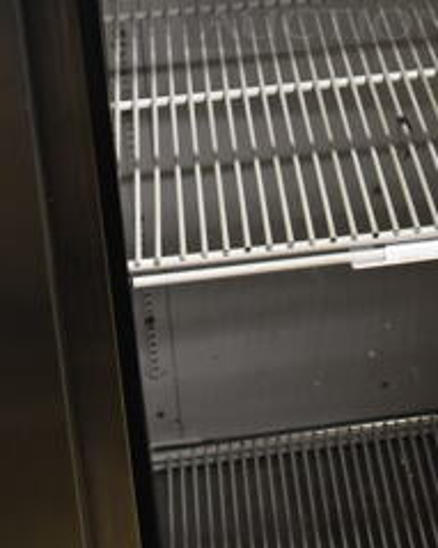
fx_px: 1573
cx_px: 440
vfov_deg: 18.9
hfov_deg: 15.6
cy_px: -72
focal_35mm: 97
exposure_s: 1/30
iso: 1100
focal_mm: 18
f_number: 3.5
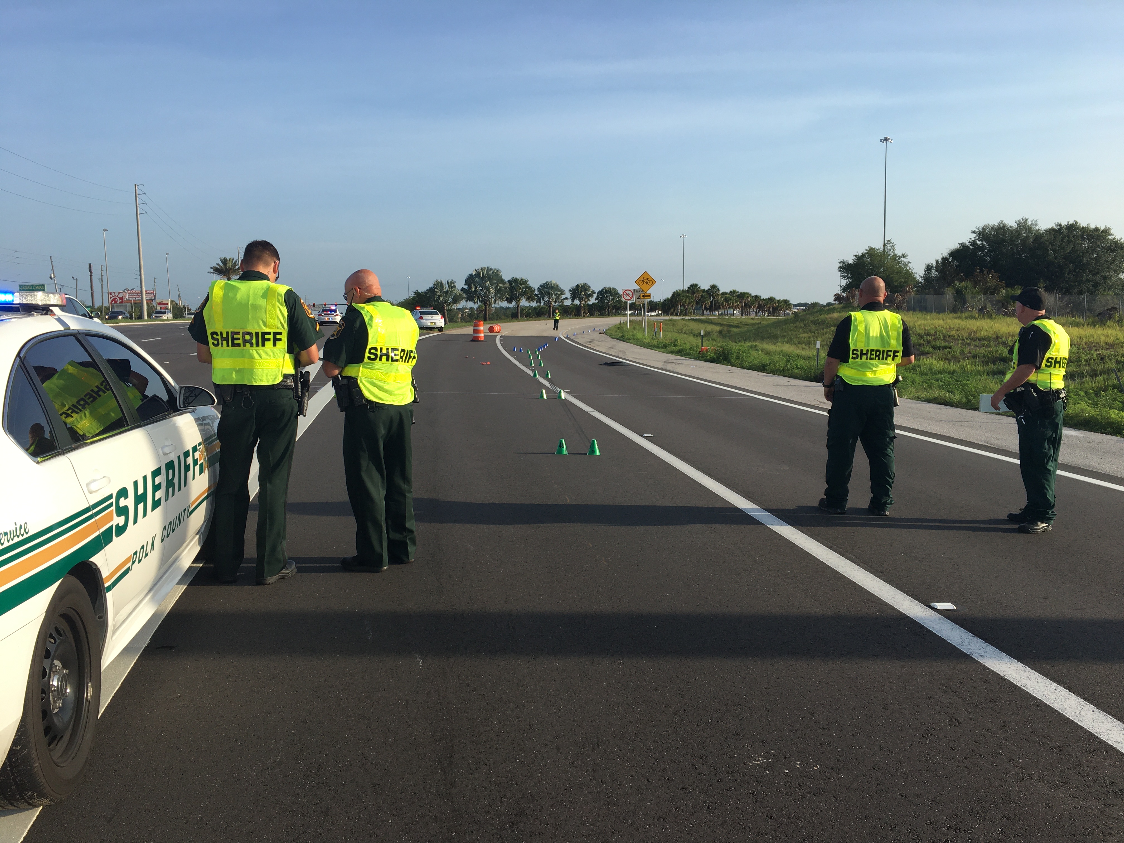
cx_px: 562
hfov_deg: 61.7
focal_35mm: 29
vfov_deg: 48.2
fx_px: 942
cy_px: 422
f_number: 2.2
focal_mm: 4.15
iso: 25
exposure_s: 1/836
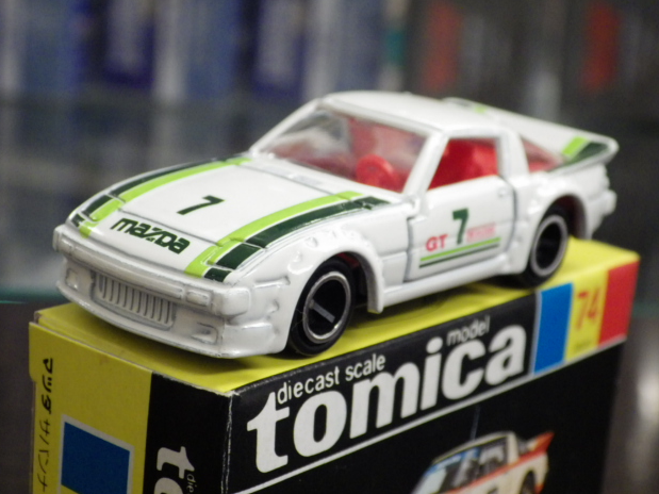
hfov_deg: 21.8
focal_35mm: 90
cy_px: 244
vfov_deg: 16.4
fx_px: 1713
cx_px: 325
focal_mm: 15.6
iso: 800
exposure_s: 1/40
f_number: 4.4
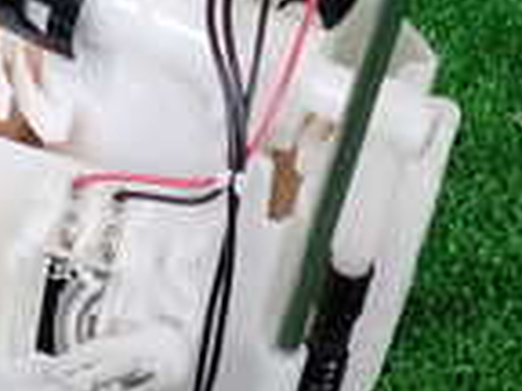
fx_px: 1885
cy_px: -58
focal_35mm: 125
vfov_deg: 11.7
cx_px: 0
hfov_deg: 15.5
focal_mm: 5.4
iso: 160
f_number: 2.3
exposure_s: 1/125
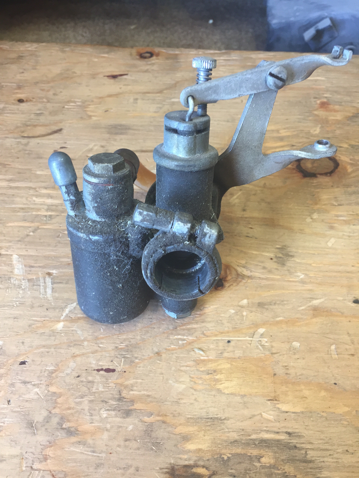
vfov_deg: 61.7
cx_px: 180
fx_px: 401
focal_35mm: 29
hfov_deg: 48.2
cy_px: 239
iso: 100
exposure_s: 1/30
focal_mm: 4.15
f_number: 2.2
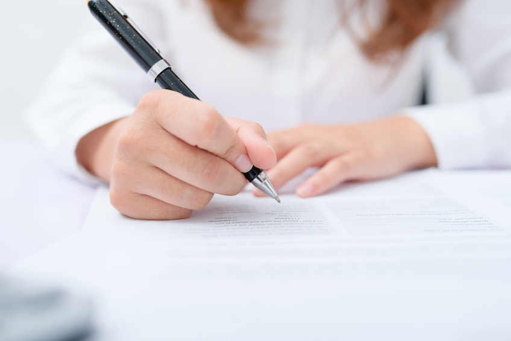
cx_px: 256
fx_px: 497
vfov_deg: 37.9
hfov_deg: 54.4
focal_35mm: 35
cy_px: 170
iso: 125
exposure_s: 1/160
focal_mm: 35
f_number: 2.8
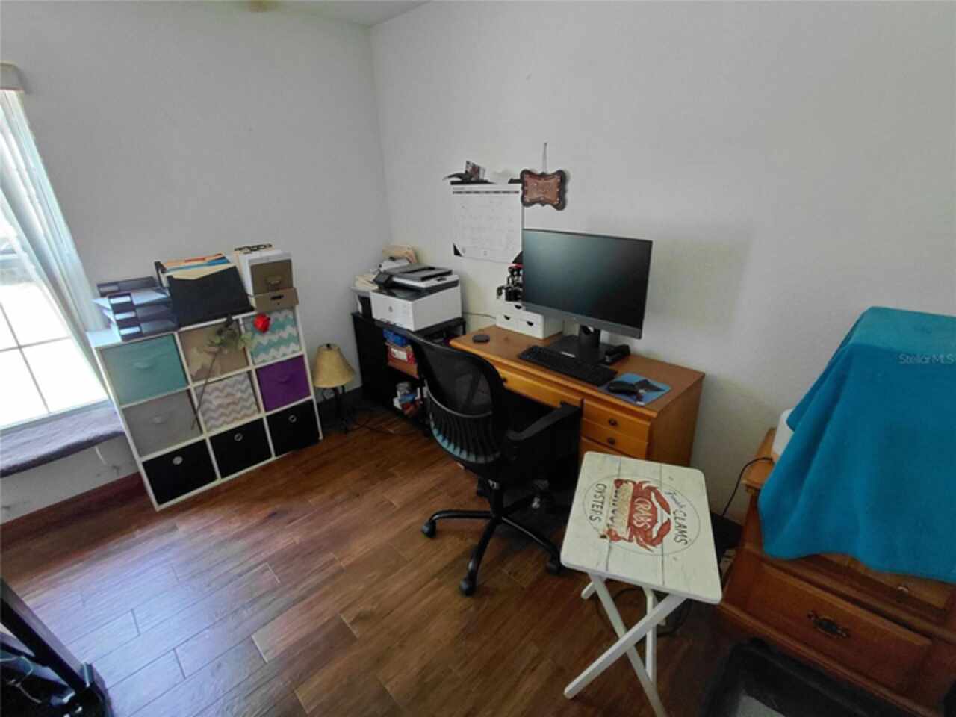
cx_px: 478
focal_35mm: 16
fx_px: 442
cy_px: 358
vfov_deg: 78.1
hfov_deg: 94.5
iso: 400
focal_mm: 1.64
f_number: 2.2
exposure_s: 1/30
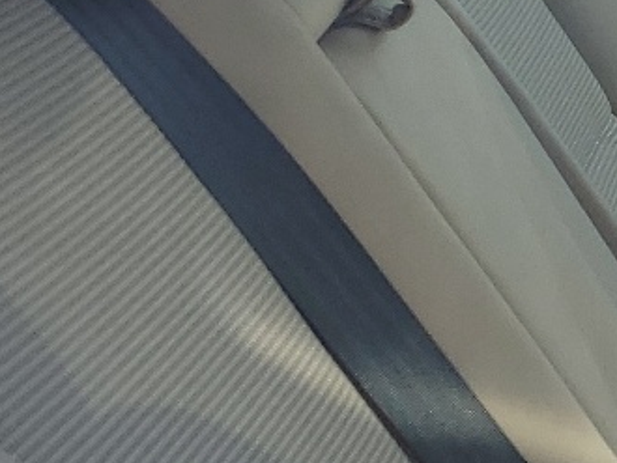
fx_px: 2247
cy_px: 349
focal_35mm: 126
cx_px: 1342
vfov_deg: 11.7
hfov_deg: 13.0
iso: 50
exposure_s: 1/476
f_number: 1.5
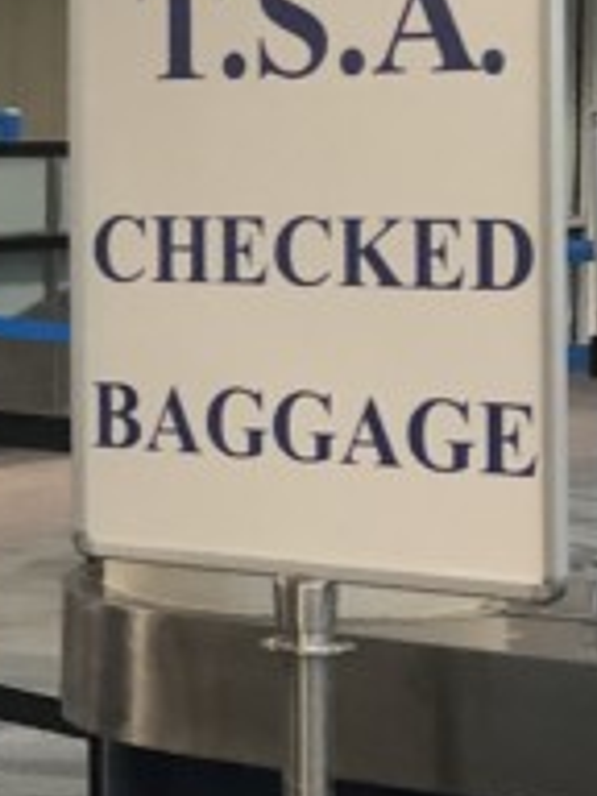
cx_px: -460
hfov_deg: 9.5
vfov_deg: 13.2
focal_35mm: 149
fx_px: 3426
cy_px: 216
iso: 40
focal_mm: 3.99
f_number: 1.8
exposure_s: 1/15
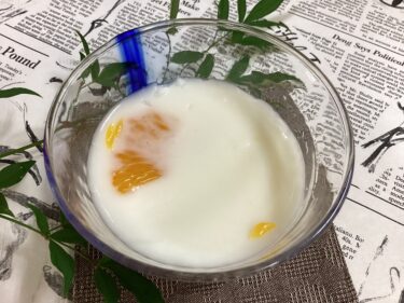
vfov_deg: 45.4
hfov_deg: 58.4
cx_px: 202
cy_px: 152
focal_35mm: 31
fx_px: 362
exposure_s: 1/60
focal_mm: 3.3
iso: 125
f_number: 2.4
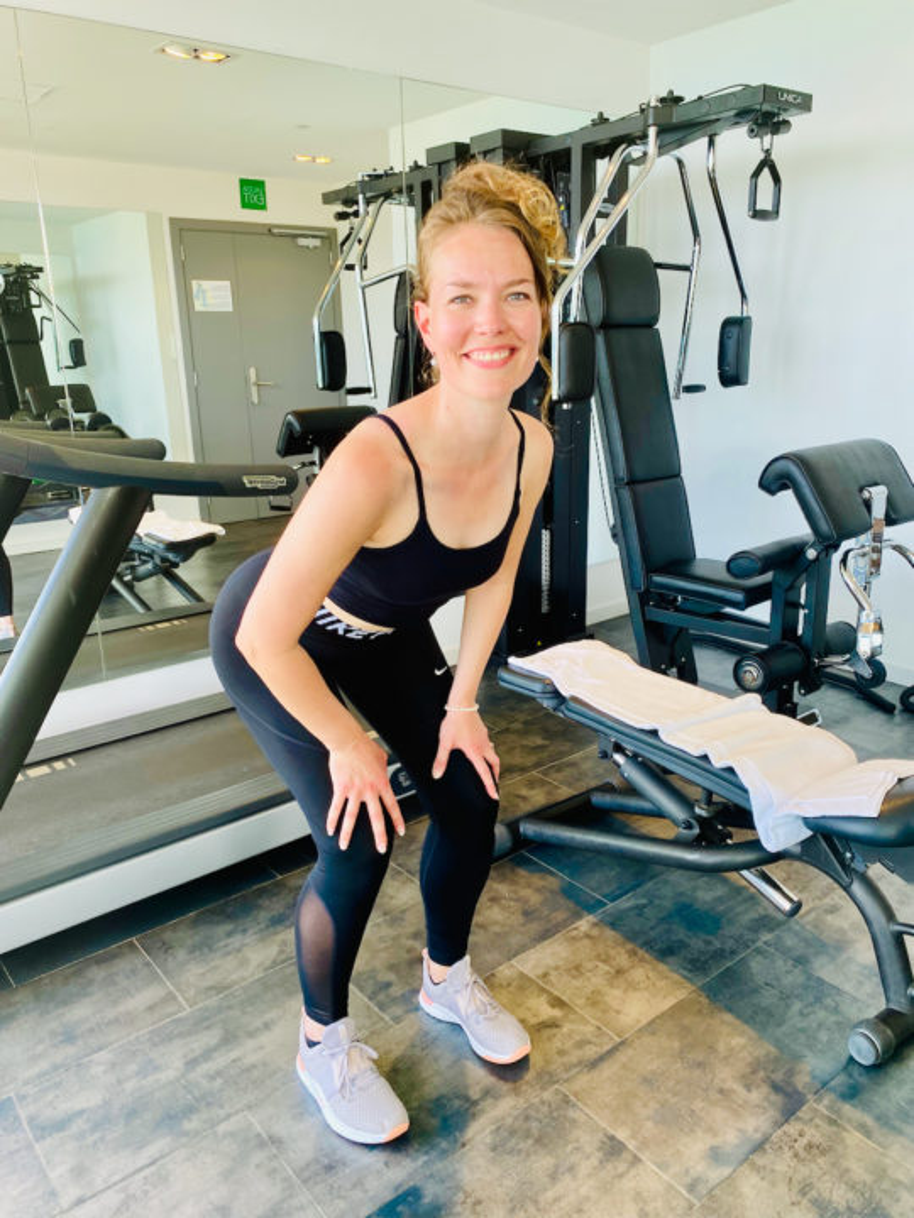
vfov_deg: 67.3
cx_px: 457
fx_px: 915
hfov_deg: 53.1
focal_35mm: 26
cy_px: 609
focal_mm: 4.25
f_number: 1.8
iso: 40
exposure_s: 1/121
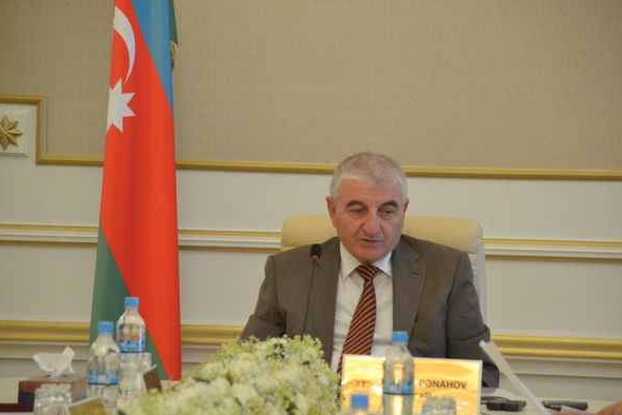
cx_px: 306
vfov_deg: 6.5
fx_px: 3672
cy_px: 209
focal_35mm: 213
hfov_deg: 9.7
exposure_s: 1/100
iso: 3200
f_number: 5.6
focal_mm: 135
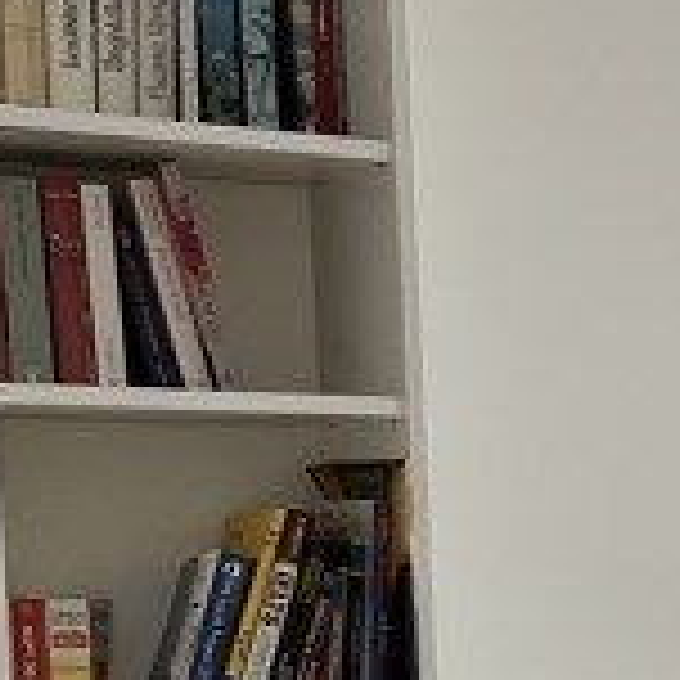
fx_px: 2711
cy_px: 892
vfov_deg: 13.7
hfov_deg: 11.2
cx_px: 1770
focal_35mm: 122
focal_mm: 5.1
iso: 50
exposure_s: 1/195
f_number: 1.6
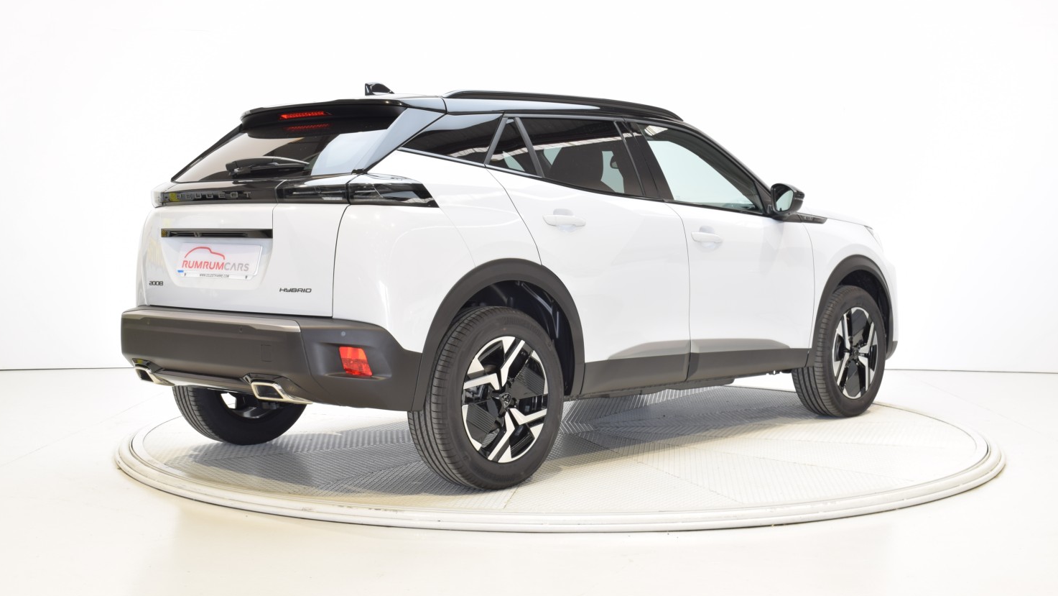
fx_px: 1347
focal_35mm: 48
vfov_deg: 24.9
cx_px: 529
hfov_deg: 42.9
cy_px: 239
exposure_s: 1/2
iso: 100
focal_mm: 30
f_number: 11
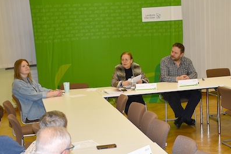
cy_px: 120
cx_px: 152
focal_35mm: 84
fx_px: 539
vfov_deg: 16.1
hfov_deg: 24.1
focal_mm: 34
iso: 250
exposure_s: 1/60
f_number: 4.2
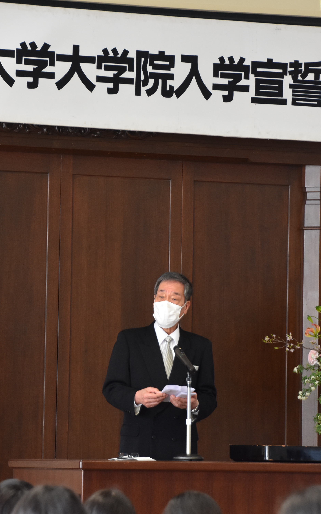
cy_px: 256
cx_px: 143
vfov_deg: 8.3
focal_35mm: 253
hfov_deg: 5.2
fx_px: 3541
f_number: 5.6
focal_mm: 110
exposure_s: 1/60
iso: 800
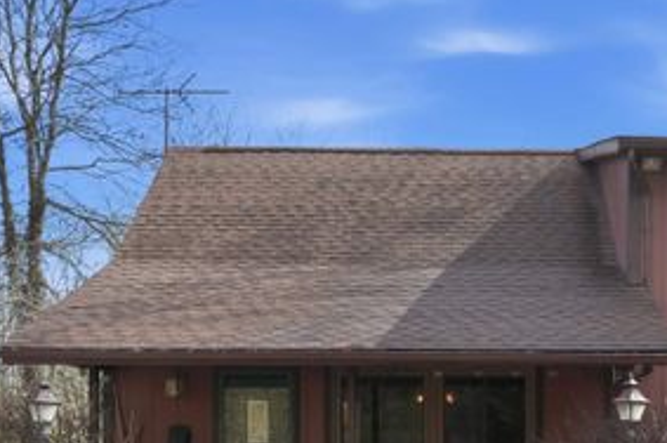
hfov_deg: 36.8
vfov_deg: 24.9
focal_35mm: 53
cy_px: 369
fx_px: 981
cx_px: 488
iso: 400
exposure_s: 1/200
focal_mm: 20
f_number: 10
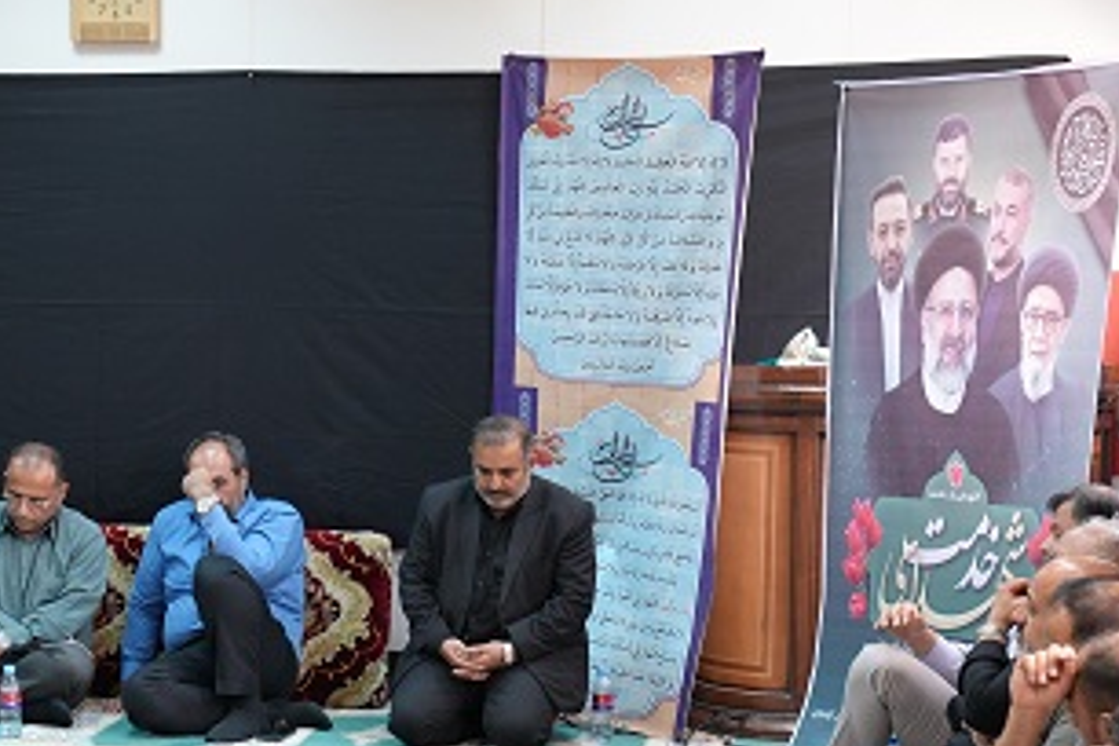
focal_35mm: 93
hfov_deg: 21.7
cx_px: 238
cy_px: 589
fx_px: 2891
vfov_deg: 14.6
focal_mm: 56
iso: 3200
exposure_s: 1/160
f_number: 4
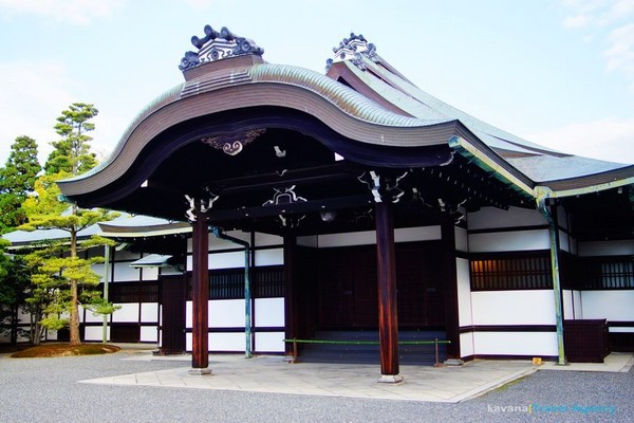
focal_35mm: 36
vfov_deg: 36.9
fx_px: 634
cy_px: 212
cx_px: 317
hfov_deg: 53.1
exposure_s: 1/800
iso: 100
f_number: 2
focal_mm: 24
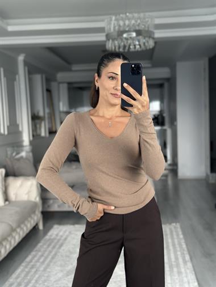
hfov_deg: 30.3
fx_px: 399
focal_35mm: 48
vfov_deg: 39.6
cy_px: 144
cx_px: 108
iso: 250
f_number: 1.78
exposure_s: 1/60
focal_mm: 6.86
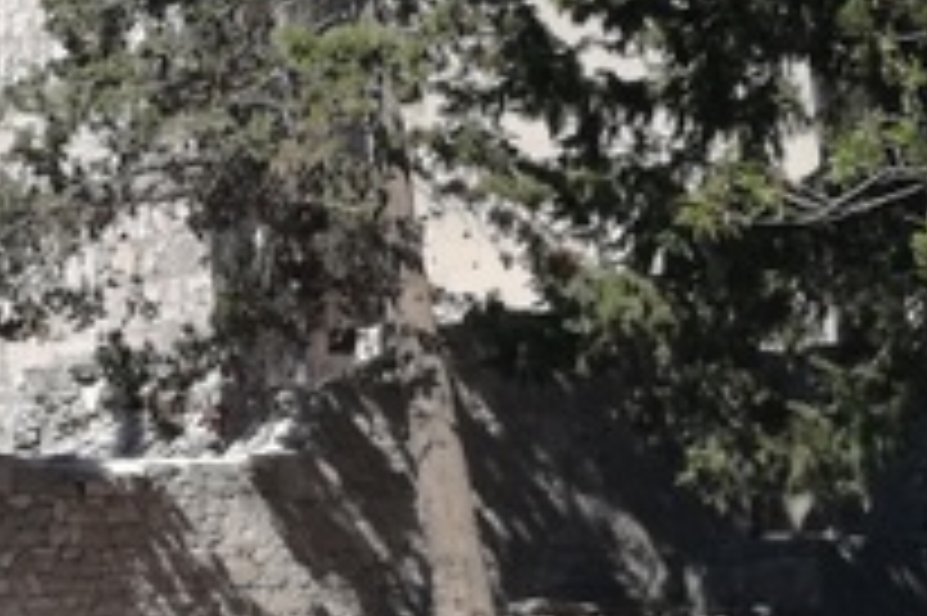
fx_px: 2804
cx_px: 220
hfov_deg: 18.6
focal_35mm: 109
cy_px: 4
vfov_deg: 12.4
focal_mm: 3.79
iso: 50
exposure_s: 1/1261
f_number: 2
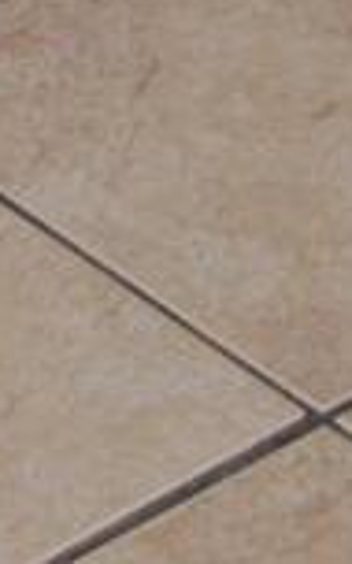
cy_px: -1599
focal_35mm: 315
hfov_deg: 4.1
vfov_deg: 5.8
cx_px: -157
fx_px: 4835
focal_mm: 26
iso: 200
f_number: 4
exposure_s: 1/60
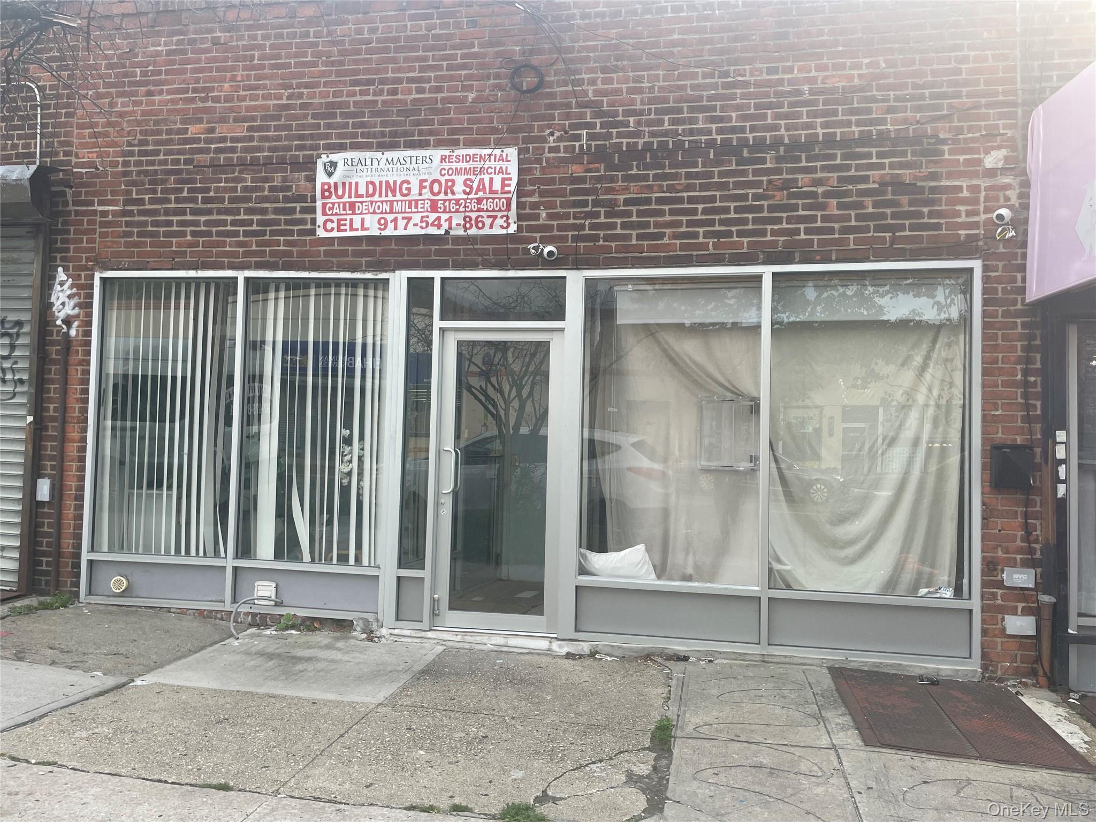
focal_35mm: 26
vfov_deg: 53.1
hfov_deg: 67.3
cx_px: 548
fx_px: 823
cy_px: 411
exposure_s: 1/584
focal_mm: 4.2
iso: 32
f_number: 1.6
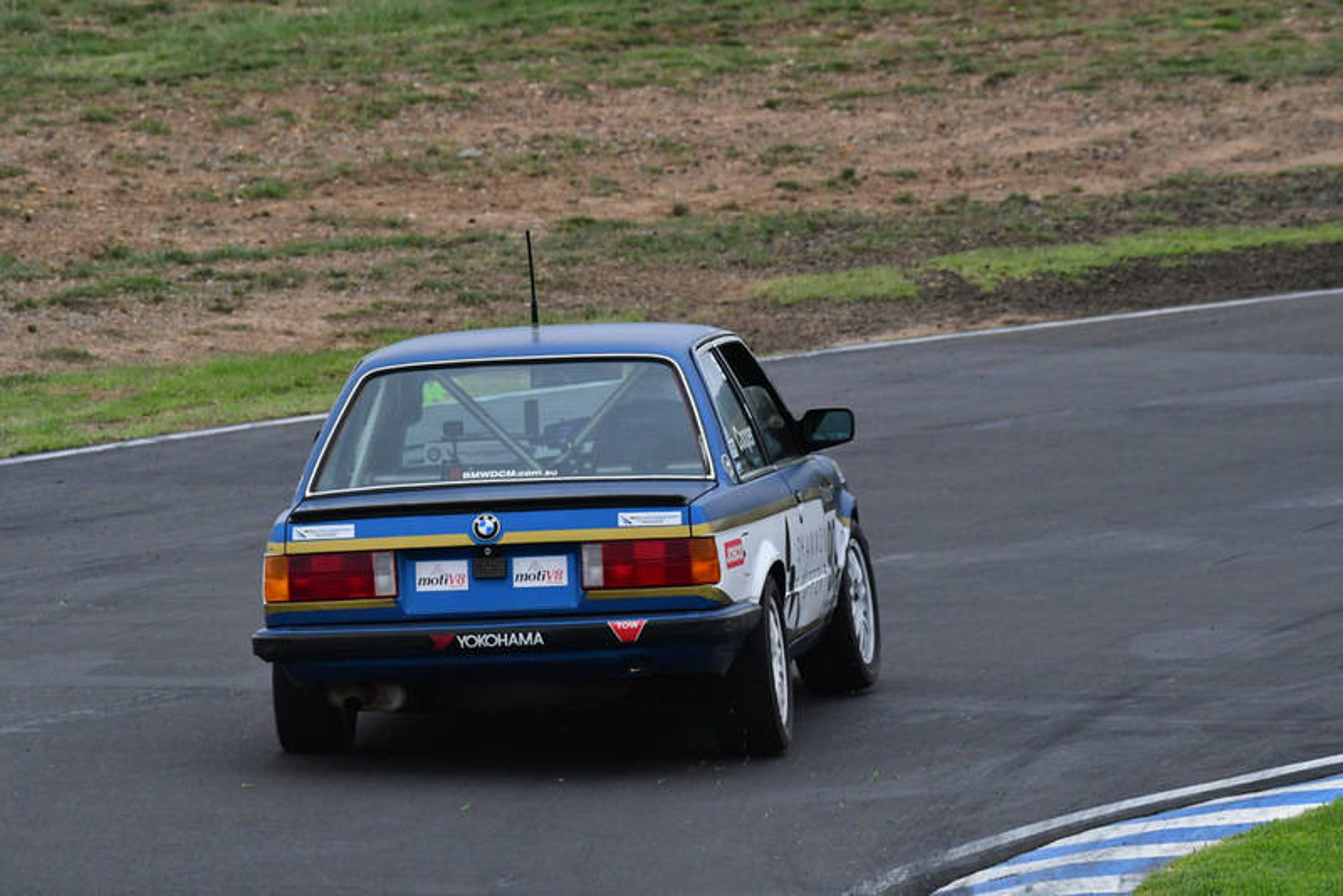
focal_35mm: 600
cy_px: 448
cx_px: 672
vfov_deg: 2.3
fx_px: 22390
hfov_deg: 3.4
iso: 2000
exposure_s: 1/640
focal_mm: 400
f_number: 10
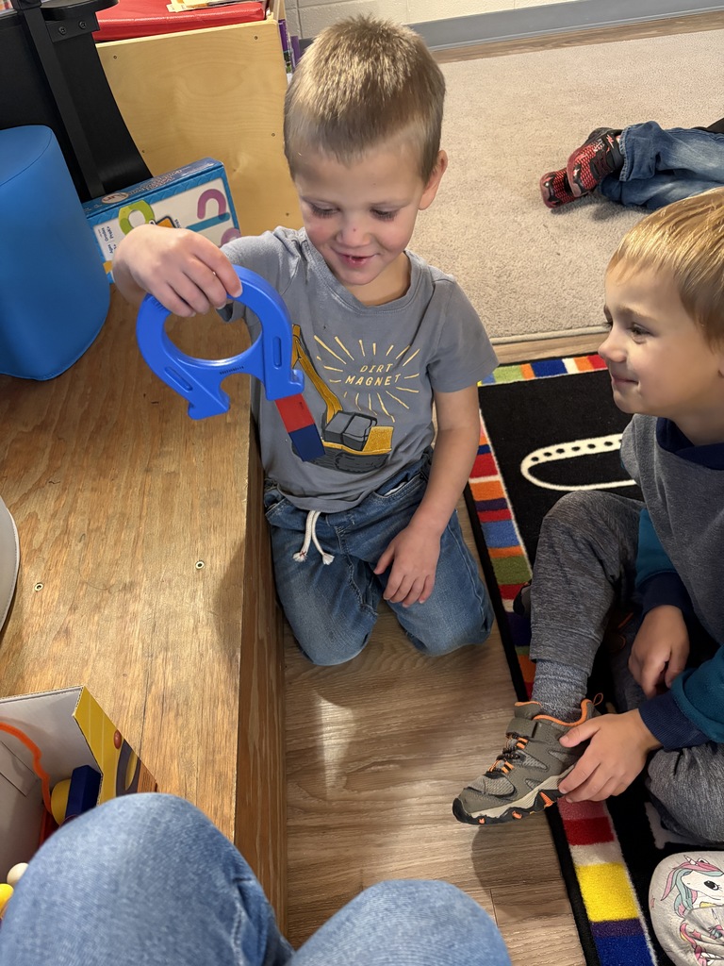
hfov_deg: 53.1
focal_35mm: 26
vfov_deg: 67.3
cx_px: 362
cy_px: 483
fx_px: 725
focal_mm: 5.96
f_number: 1.6
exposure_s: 1/60
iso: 500
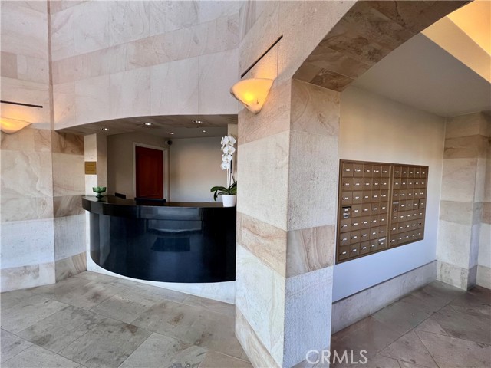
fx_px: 184
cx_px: 246
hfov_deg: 106.2
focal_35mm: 13
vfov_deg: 89.9
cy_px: 184
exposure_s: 1/120
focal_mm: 1.57
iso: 160
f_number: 1.8
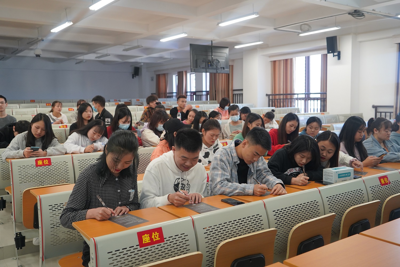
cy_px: 134
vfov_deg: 40.0
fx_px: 367
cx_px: 200
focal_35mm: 33
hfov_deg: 57.2
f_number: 4
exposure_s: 1/160
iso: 1600
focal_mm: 33
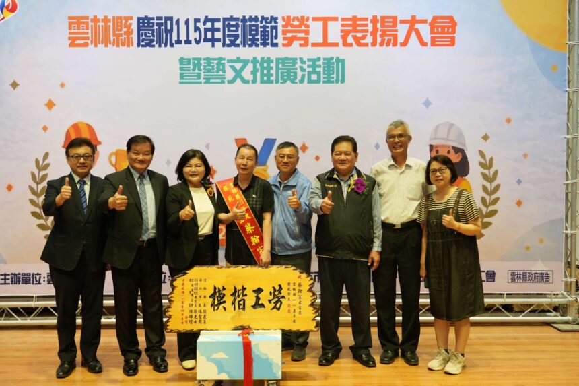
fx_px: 563
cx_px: 290
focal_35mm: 35
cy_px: 193
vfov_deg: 37.8
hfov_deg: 54.4
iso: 400
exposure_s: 1/100
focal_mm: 35
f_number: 4
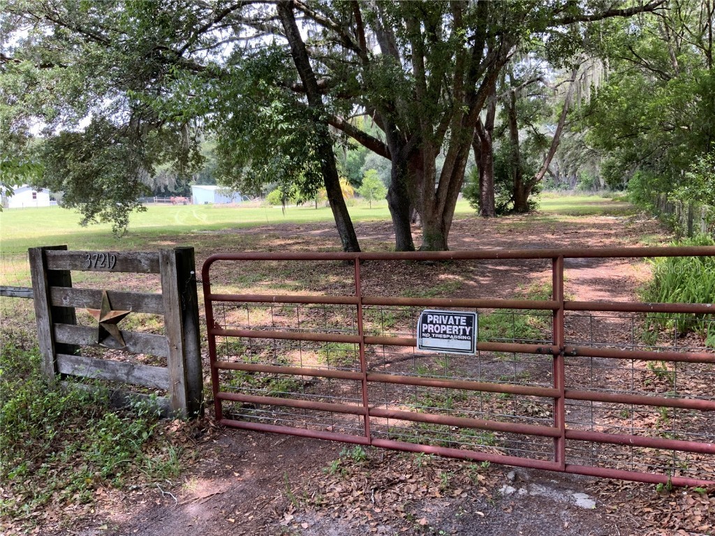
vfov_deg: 48.2
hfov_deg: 61.7
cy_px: 268
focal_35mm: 29
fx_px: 599
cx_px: 358
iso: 16
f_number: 1.8
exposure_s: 1/124
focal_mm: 3
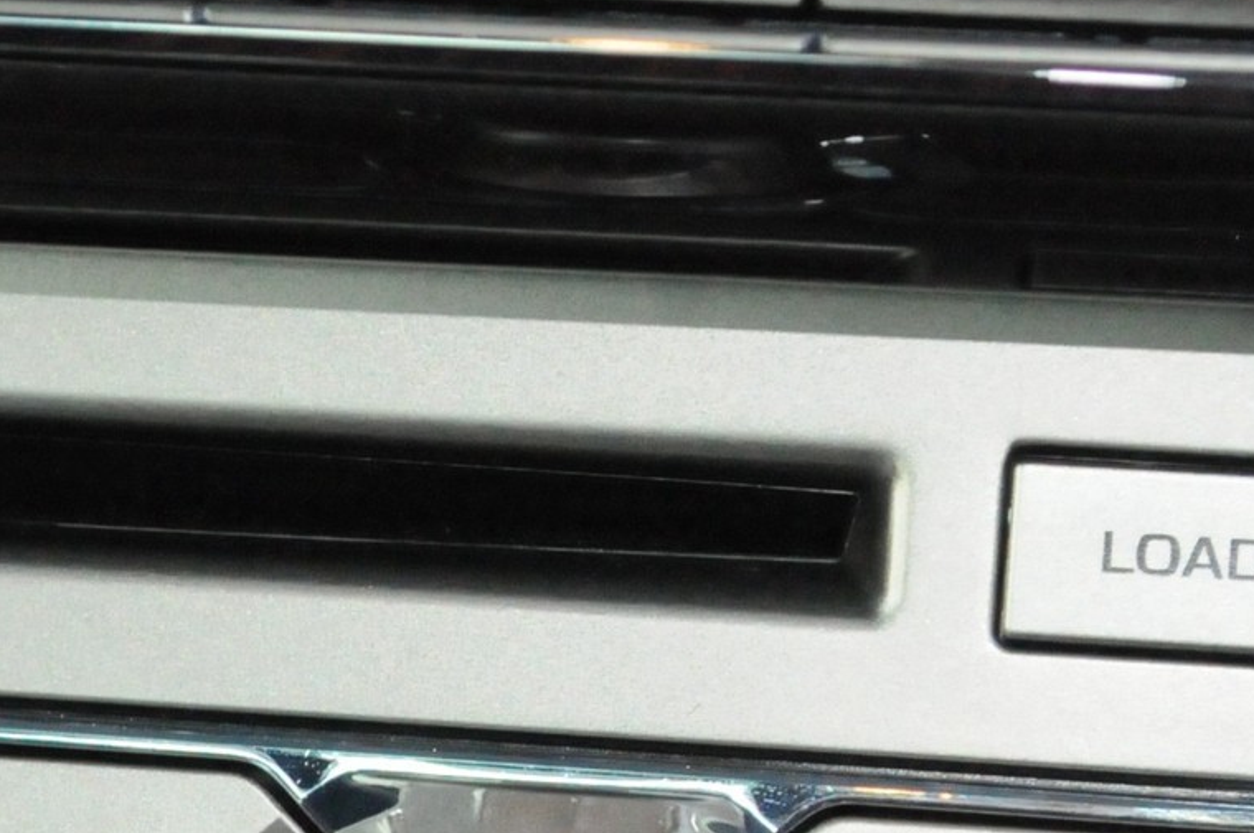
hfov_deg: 9.0
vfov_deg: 6.0
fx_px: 7899
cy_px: 949
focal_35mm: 227
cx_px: -266
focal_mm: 46
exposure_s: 1/60
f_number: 8
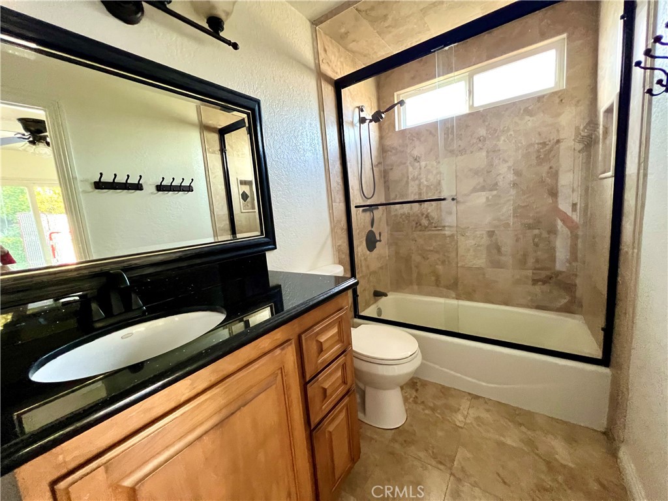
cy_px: 250
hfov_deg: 106.2
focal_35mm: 13
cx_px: 334
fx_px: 251
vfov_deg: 89.9
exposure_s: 1/60
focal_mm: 1.57
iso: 640
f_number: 1.8
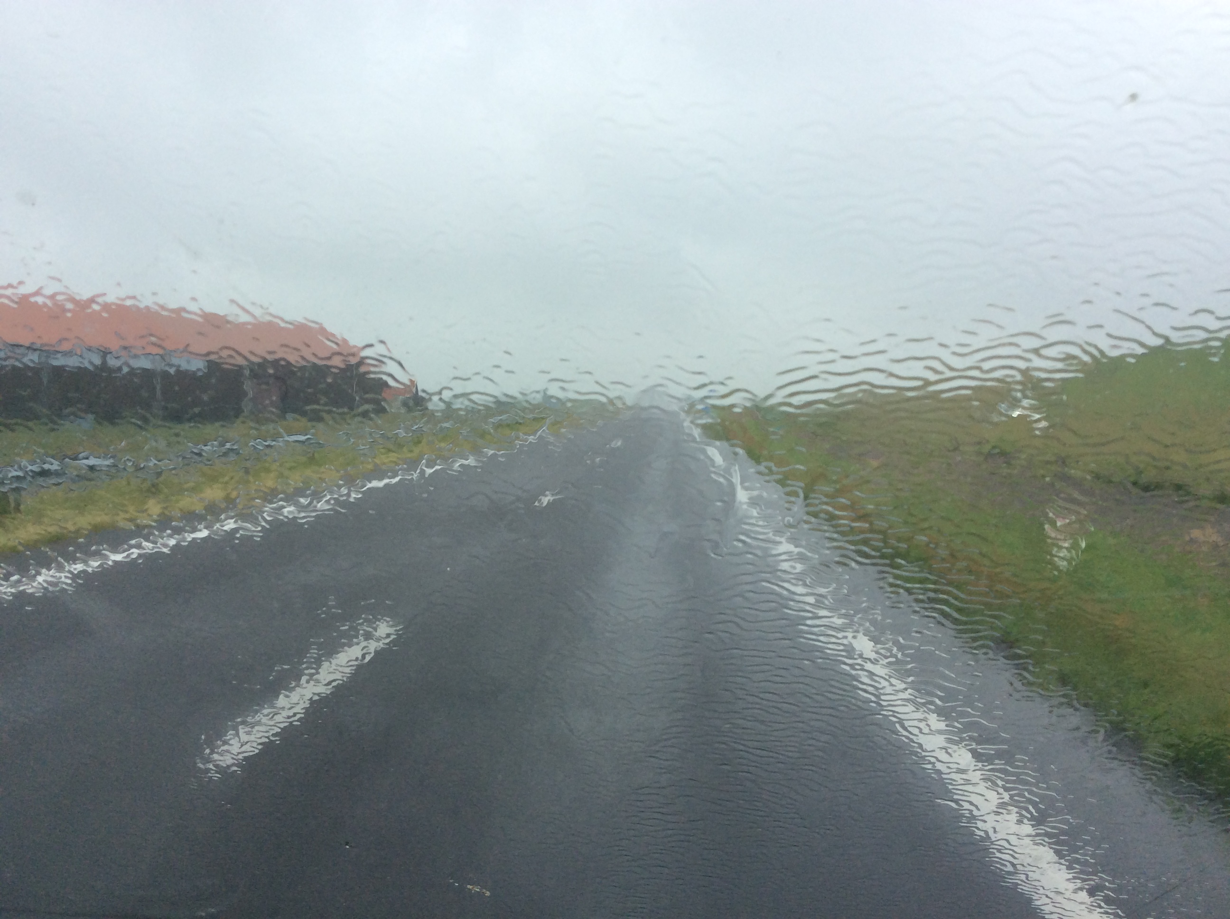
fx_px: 1135
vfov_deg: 44.1
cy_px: 460
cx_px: 615
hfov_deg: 56.9
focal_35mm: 32
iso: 32
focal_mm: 3.3
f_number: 2.4
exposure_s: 1/319
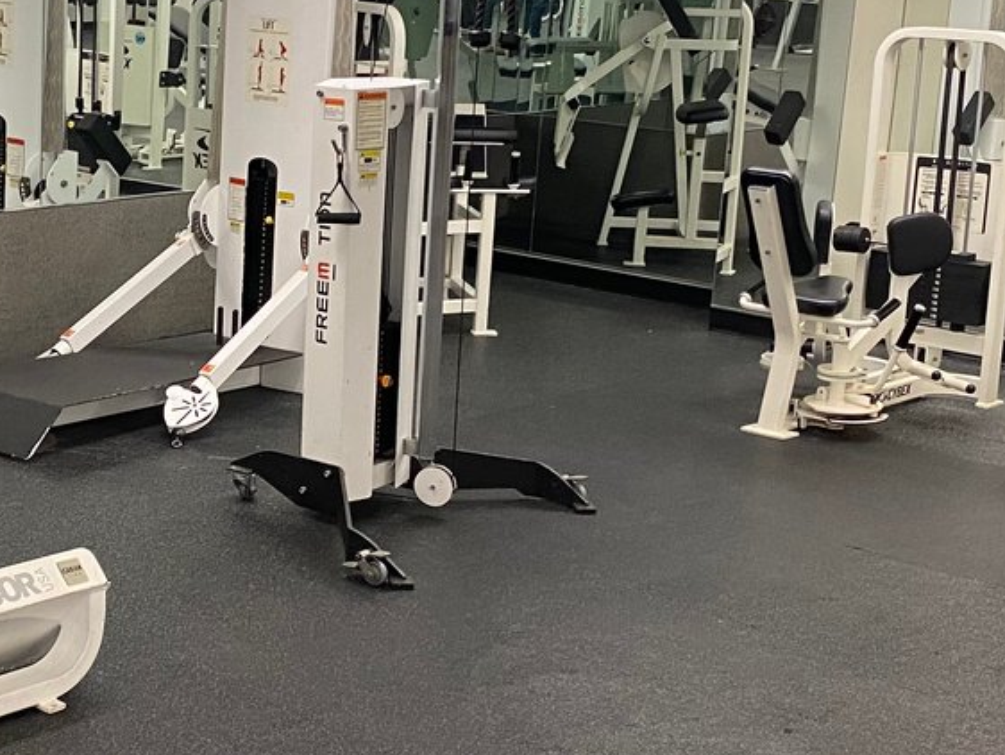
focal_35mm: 70
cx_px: 224
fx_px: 2033
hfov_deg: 27.3
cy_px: 393
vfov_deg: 21.0
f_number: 1.8
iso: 200
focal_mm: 4.25
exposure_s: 1/60
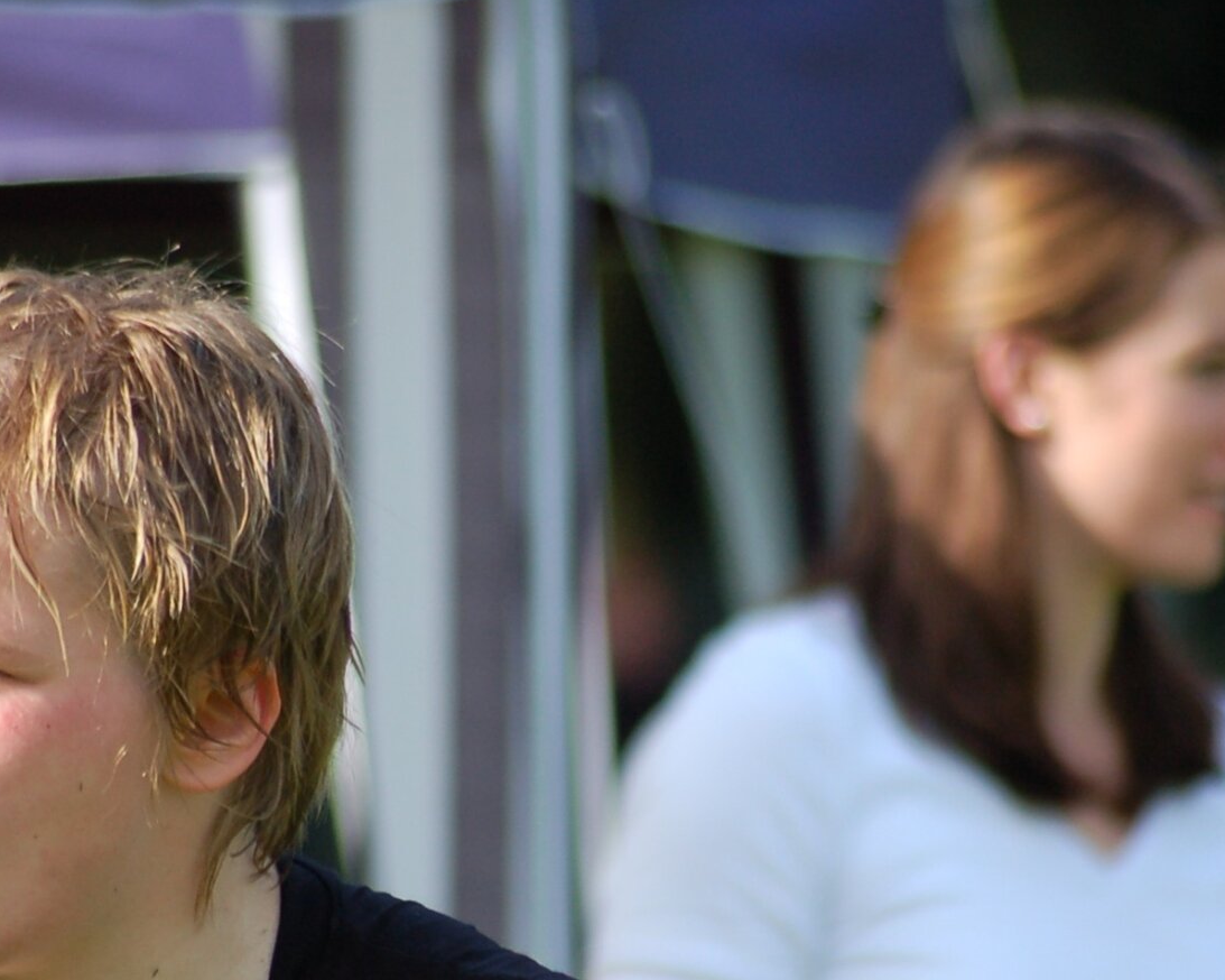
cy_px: 757
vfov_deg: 2.3
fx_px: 24613
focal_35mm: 679
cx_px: 638
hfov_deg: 2.9
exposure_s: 1/800
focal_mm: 240
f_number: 5.3
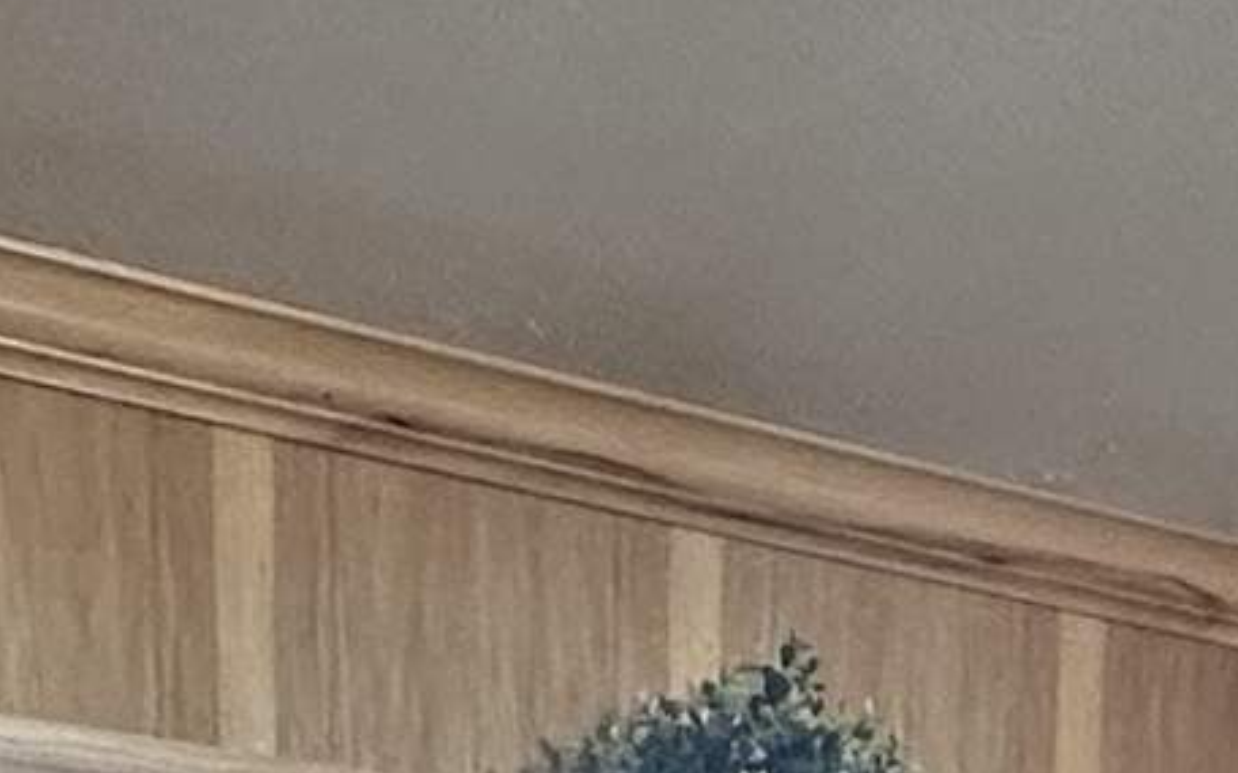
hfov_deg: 20.4
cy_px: 2558
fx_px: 3374
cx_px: 122
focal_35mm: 100
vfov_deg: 9.3
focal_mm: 2.22
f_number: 2.2
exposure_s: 1/60
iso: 200
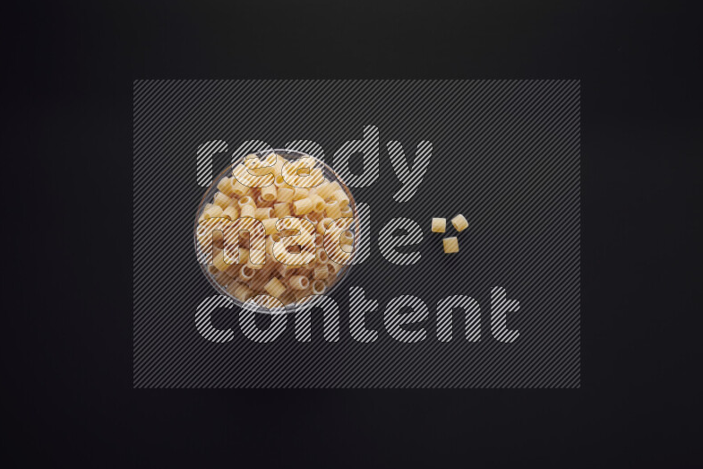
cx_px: 356
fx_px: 996
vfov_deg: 26.5
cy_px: 234
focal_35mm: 51
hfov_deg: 38.9
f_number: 8
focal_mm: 50
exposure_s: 1/100
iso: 100
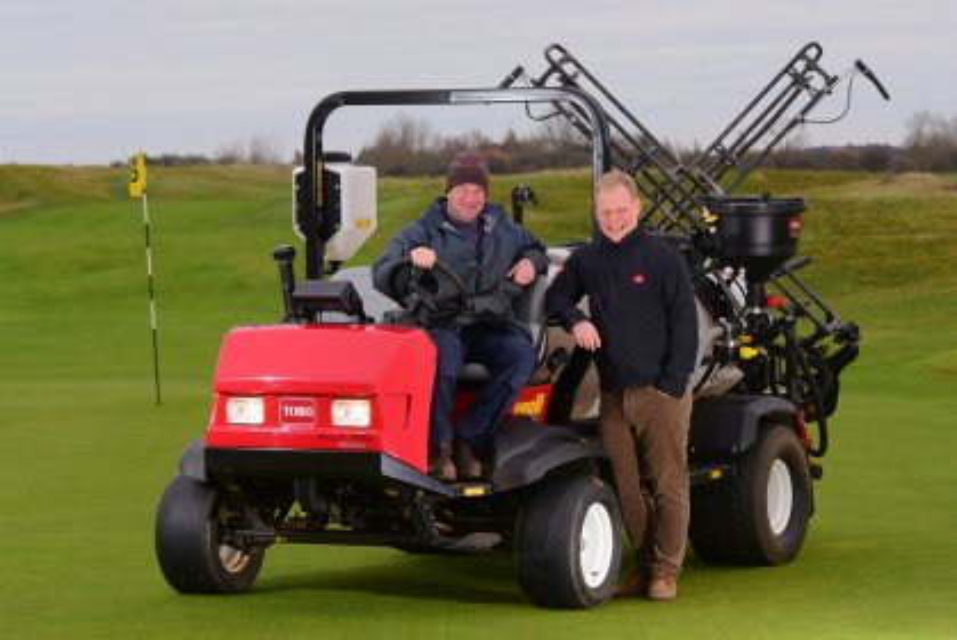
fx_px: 3325
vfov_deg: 11.0
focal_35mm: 125
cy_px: 320
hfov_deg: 16.4
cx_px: 478
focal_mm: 125
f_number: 9
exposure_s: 1/250
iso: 800
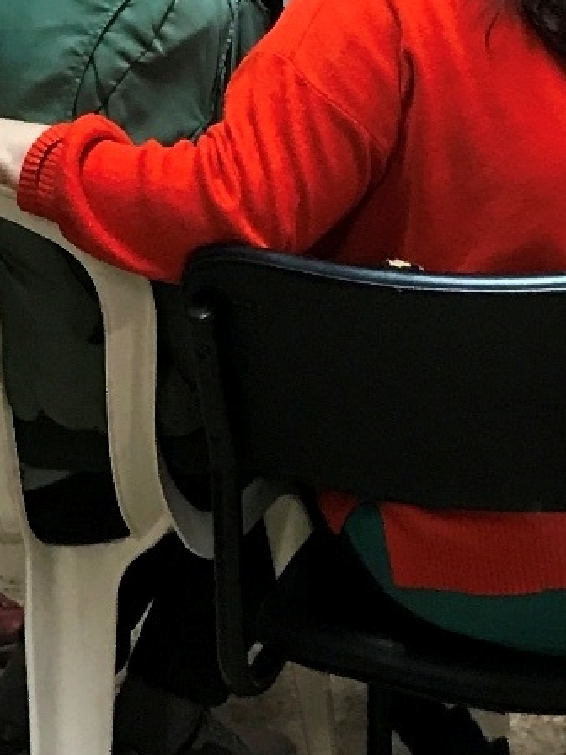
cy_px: -263
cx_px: 423
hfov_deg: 11.7
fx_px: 2747
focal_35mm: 126
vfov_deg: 14.9
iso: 64
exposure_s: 1/17
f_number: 1.8
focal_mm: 3.99
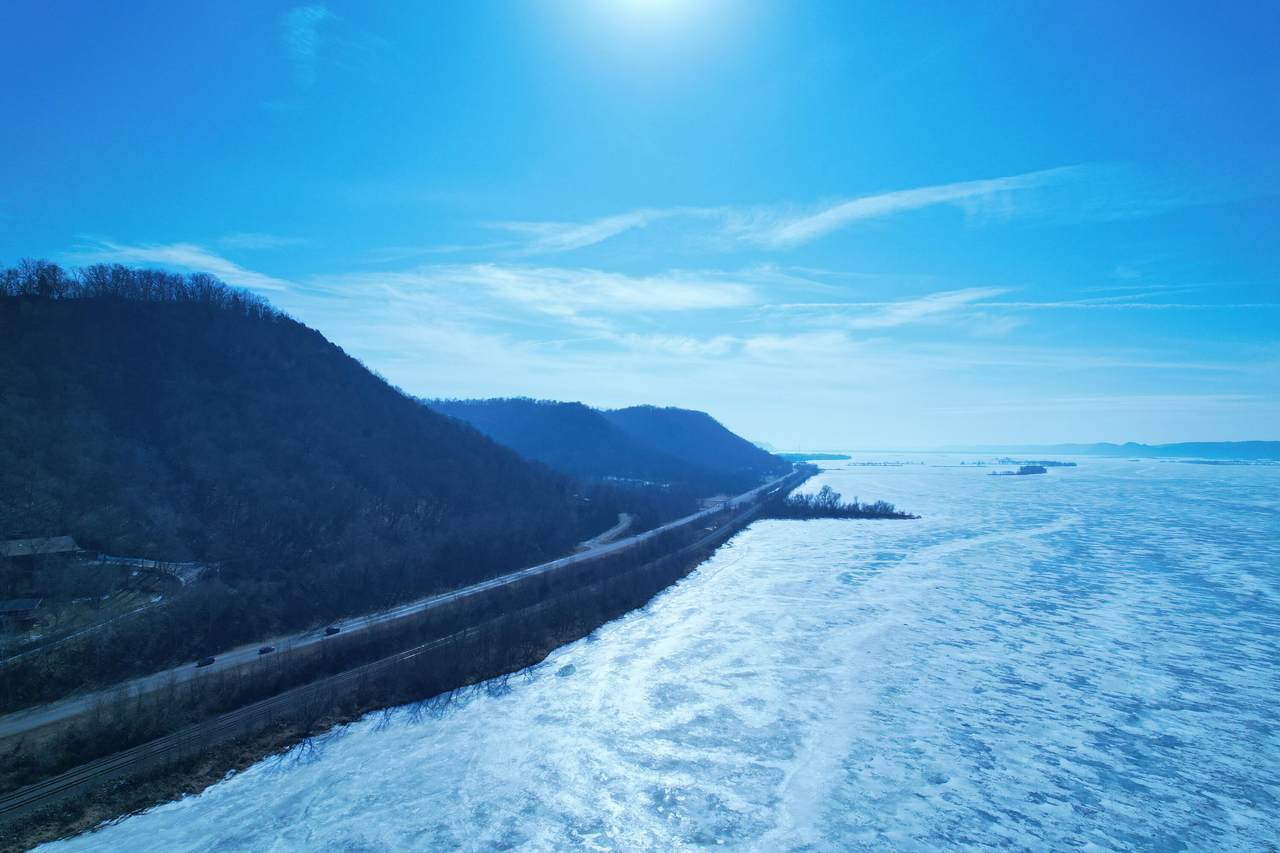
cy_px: 426
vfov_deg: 57.2
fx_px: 782
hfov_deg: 78.6
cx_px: 640
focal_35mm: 22
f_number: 2.8
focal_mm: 8.38
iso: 120
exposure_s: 1/6400
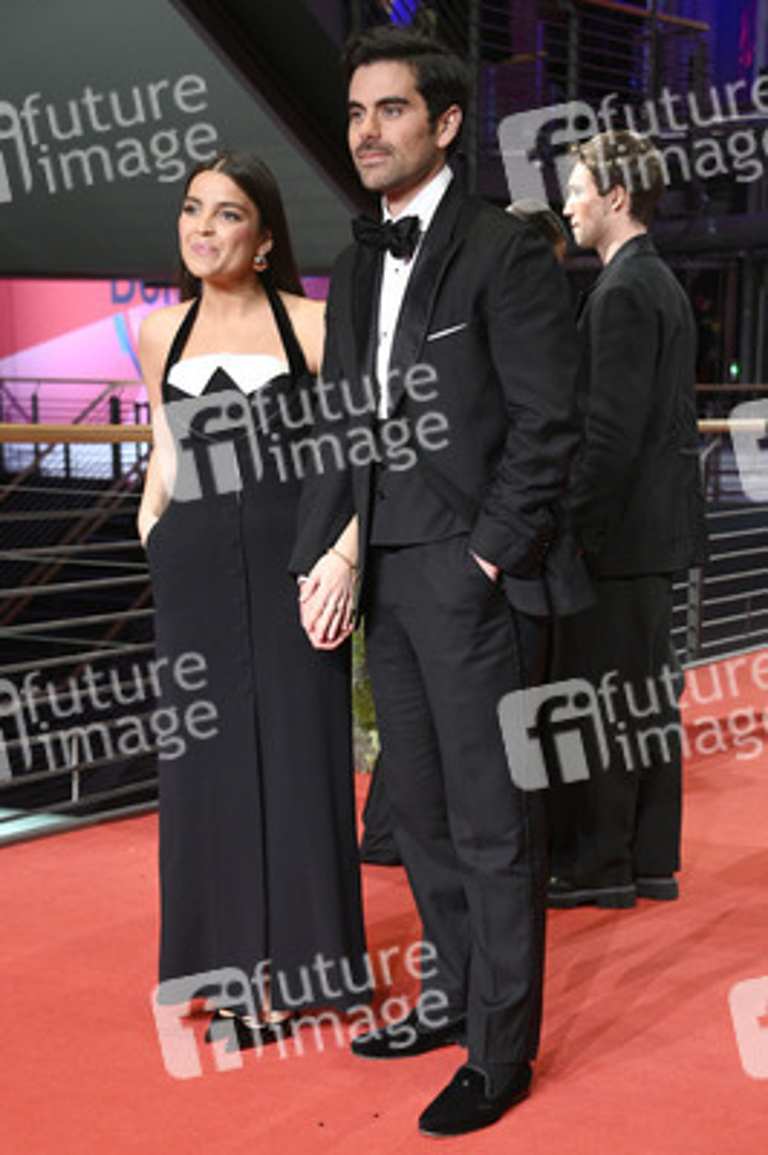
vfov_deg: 32.4
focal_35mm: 62
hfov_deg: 21.9
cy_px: 578
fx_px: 1987
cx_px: 384
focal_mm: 62
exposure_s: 1/200
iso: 5000
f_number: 5
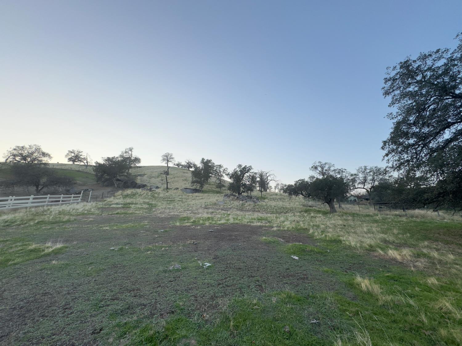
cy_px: 173
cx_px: 231
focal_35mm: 14
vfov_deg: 85.7
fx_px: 187
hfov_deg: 102.1
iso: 40
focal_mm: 2.22
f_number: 2.2
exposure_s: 1/307
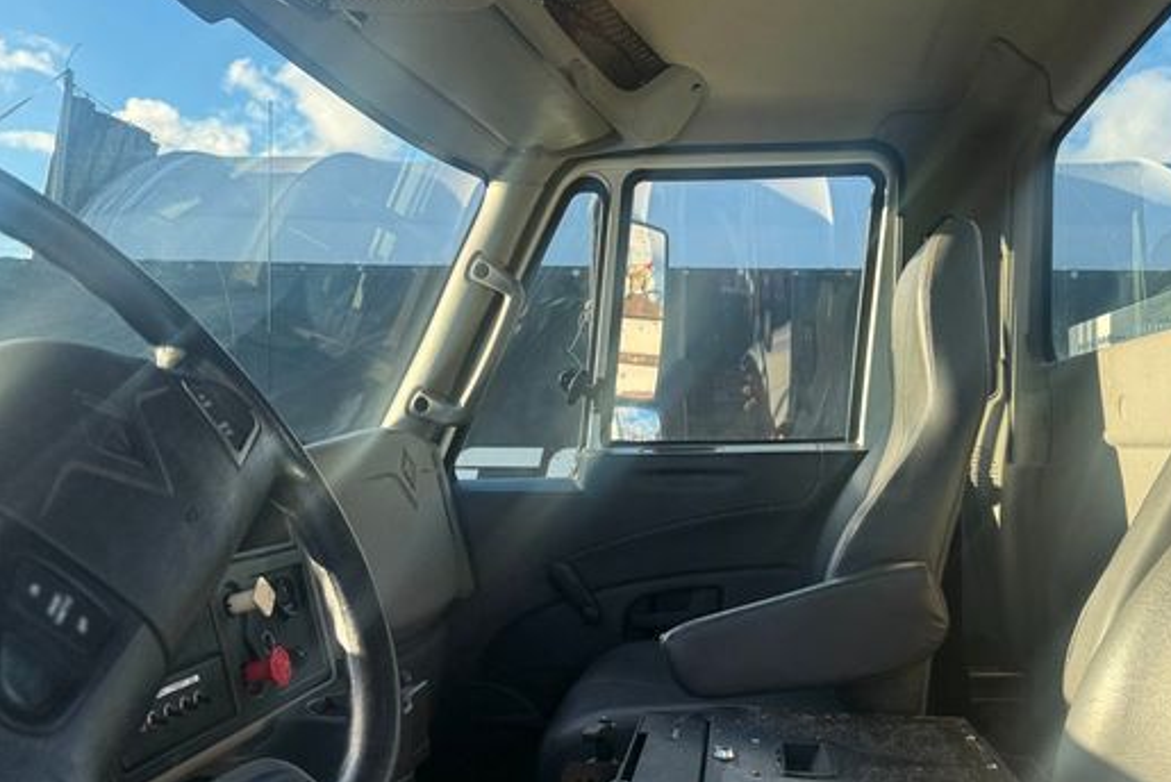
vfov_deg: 42.4
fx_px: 1009
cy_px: 389
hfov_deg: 59.9
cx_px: 689
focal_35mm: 31
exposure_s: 1/992
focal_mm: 6.76
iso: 80
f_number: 1.78
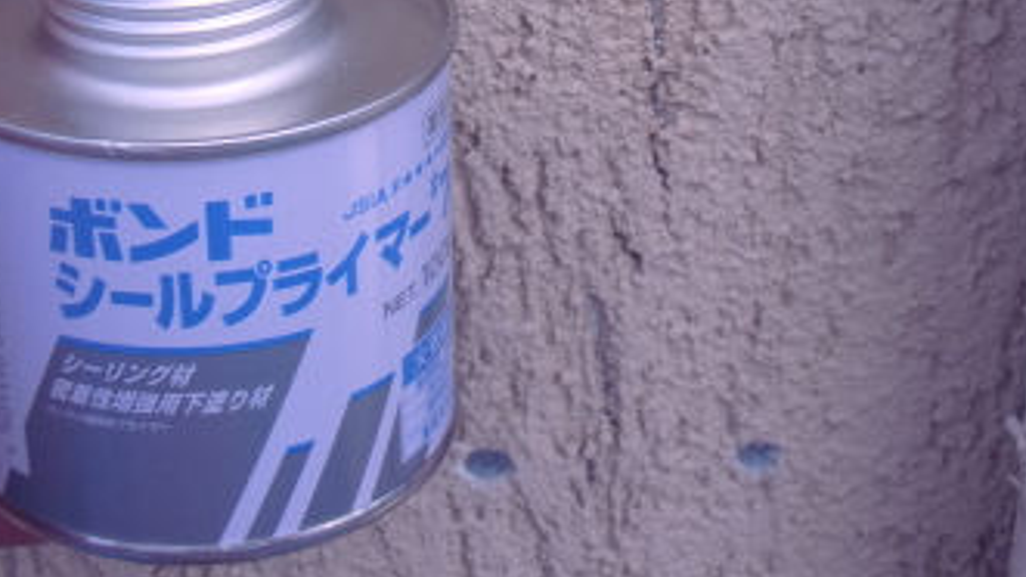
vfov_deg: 14.7
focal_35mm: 80
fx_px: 2176
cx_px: 645
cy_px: -87
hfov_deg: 26.4
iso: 64
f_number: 3.9
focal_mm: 6.66
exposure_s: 1/80
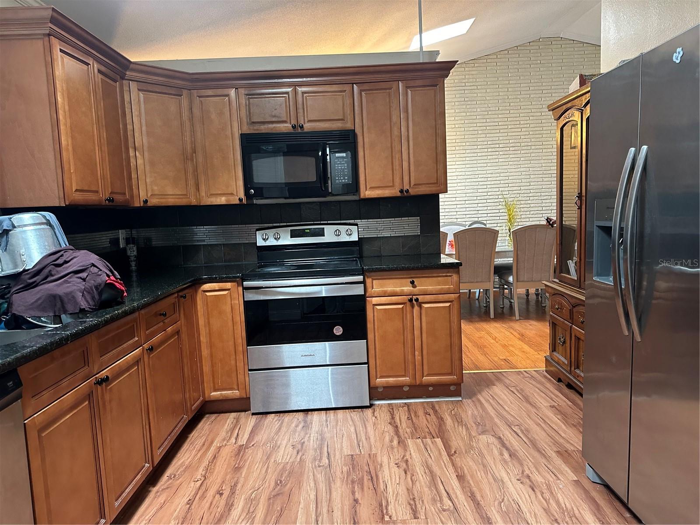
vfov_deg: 56.8
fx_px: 485
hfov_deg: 71.6
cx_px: 350
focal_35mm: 24
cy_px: 262
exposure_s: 1/60
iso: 500
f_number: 1.78
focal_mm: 6.86
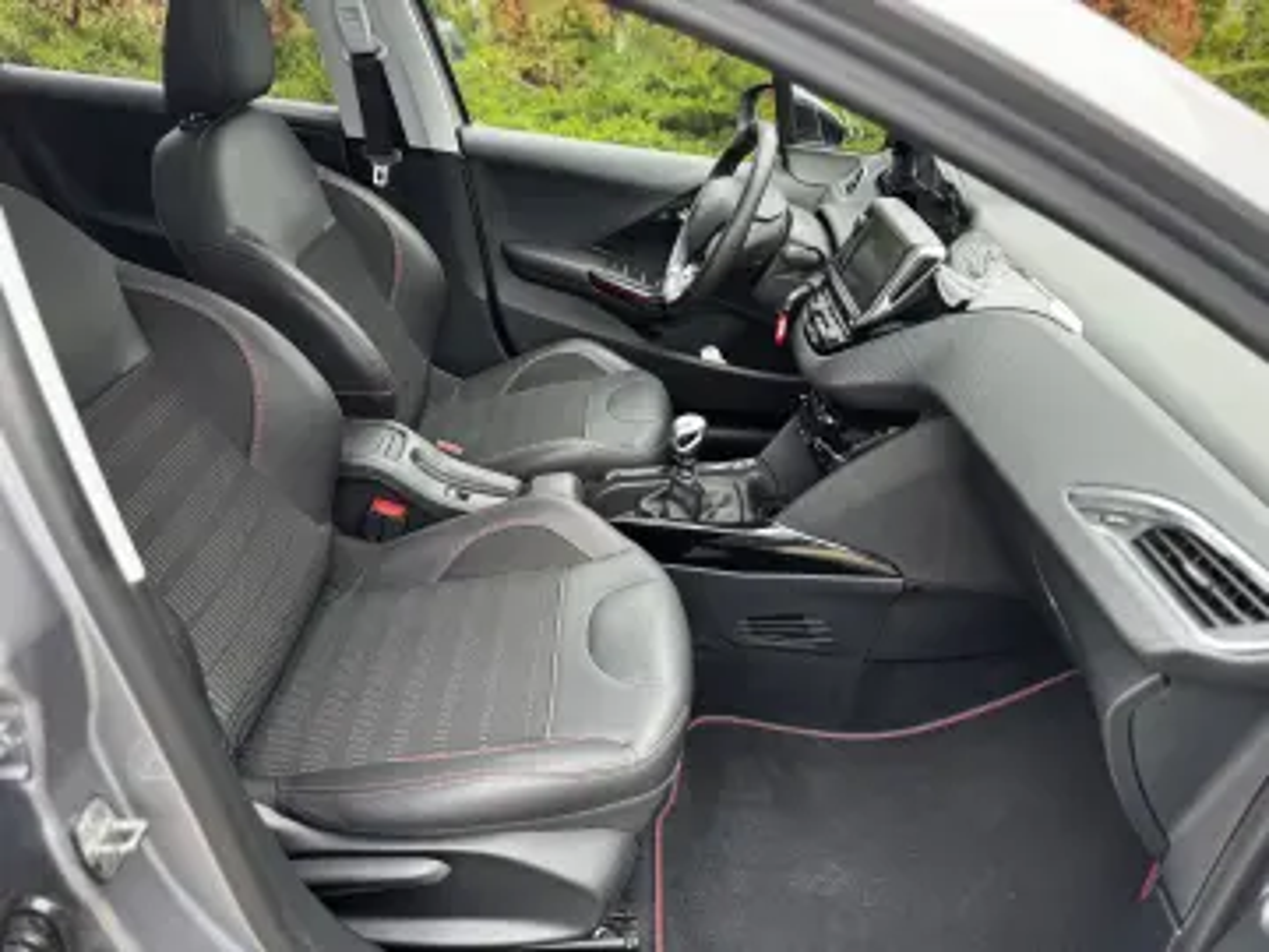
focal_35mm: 24
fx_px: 880
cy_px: 476
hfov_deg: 71.6
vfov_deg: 56.8
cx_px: 634
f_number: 1.78
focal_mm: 6.76
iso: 64
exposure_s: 1/185
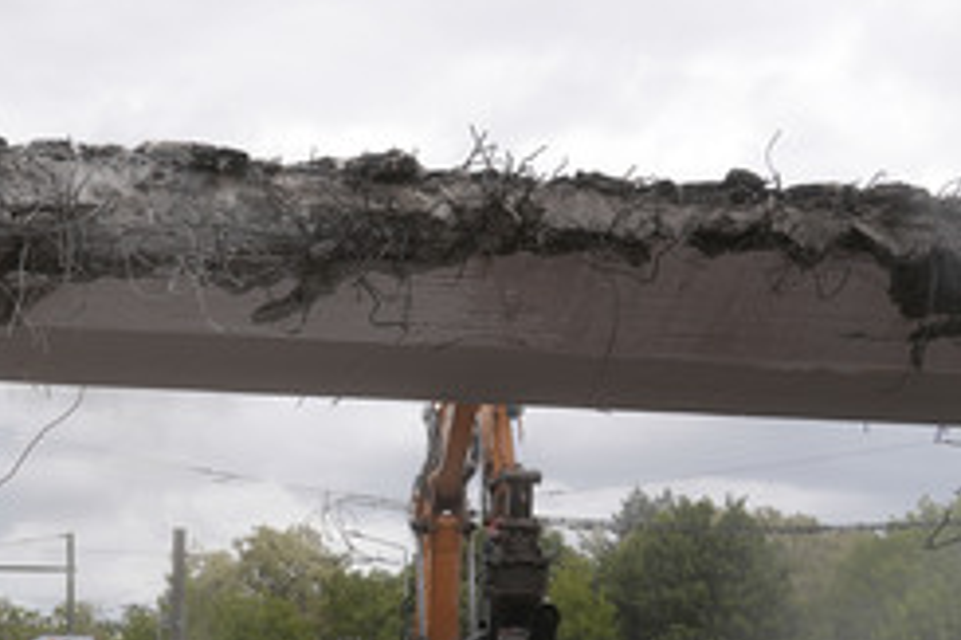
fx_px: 2214
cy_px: 408
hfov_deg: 24.2
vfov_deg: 16.4
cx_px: 218
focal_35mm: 83
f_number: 6.3
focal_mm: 30
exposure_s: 1/320
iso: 100
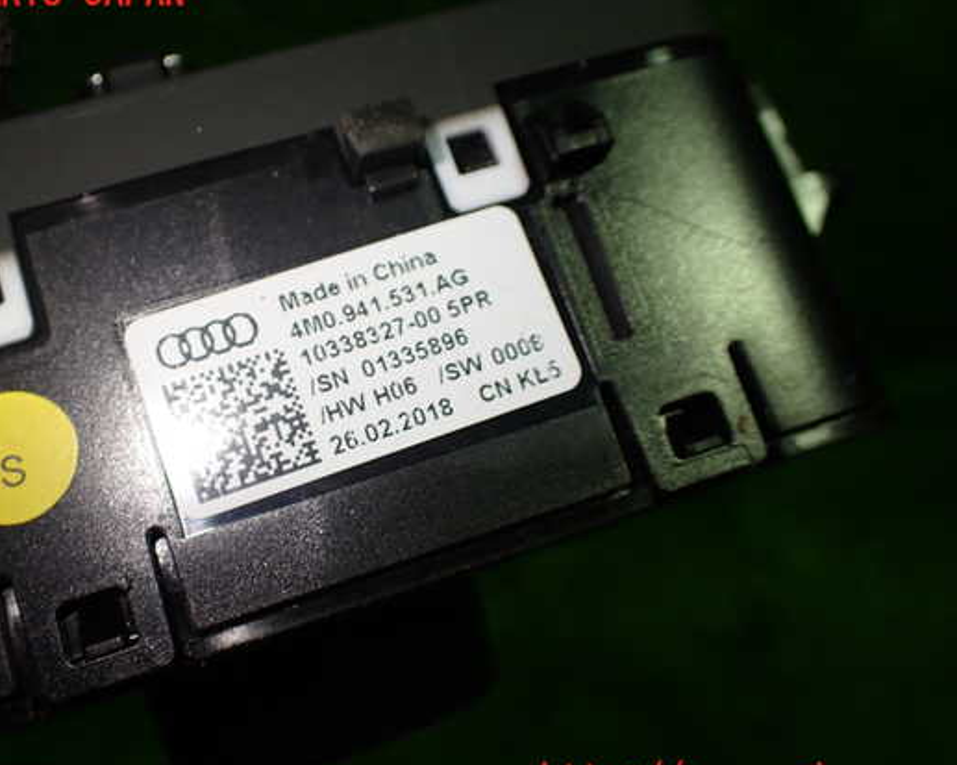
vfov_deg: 43.3
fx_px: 962
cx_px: 404
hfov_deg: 52.6
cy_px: 387
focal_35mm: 34
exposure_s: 1/125
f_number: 2.3
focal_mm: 5.4
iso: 125
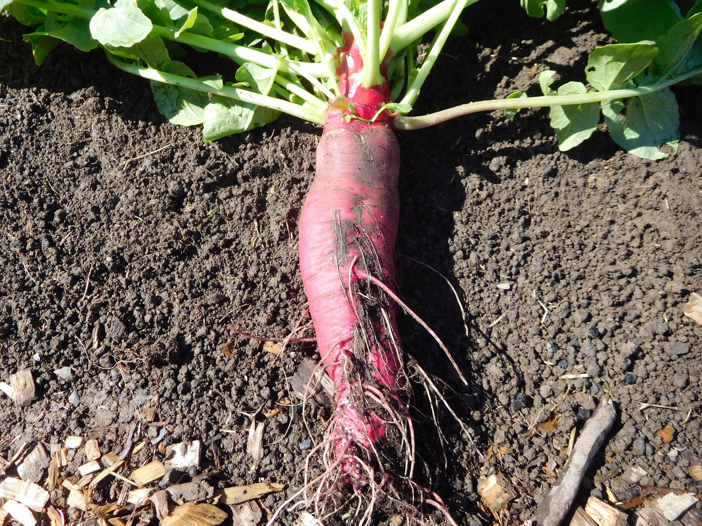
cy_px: 263
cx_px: 351
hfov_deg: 69.4
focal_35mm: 25
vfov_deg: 54.9
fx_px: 507
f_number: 3.4
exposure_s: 1/500
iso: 125
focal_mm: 4.5
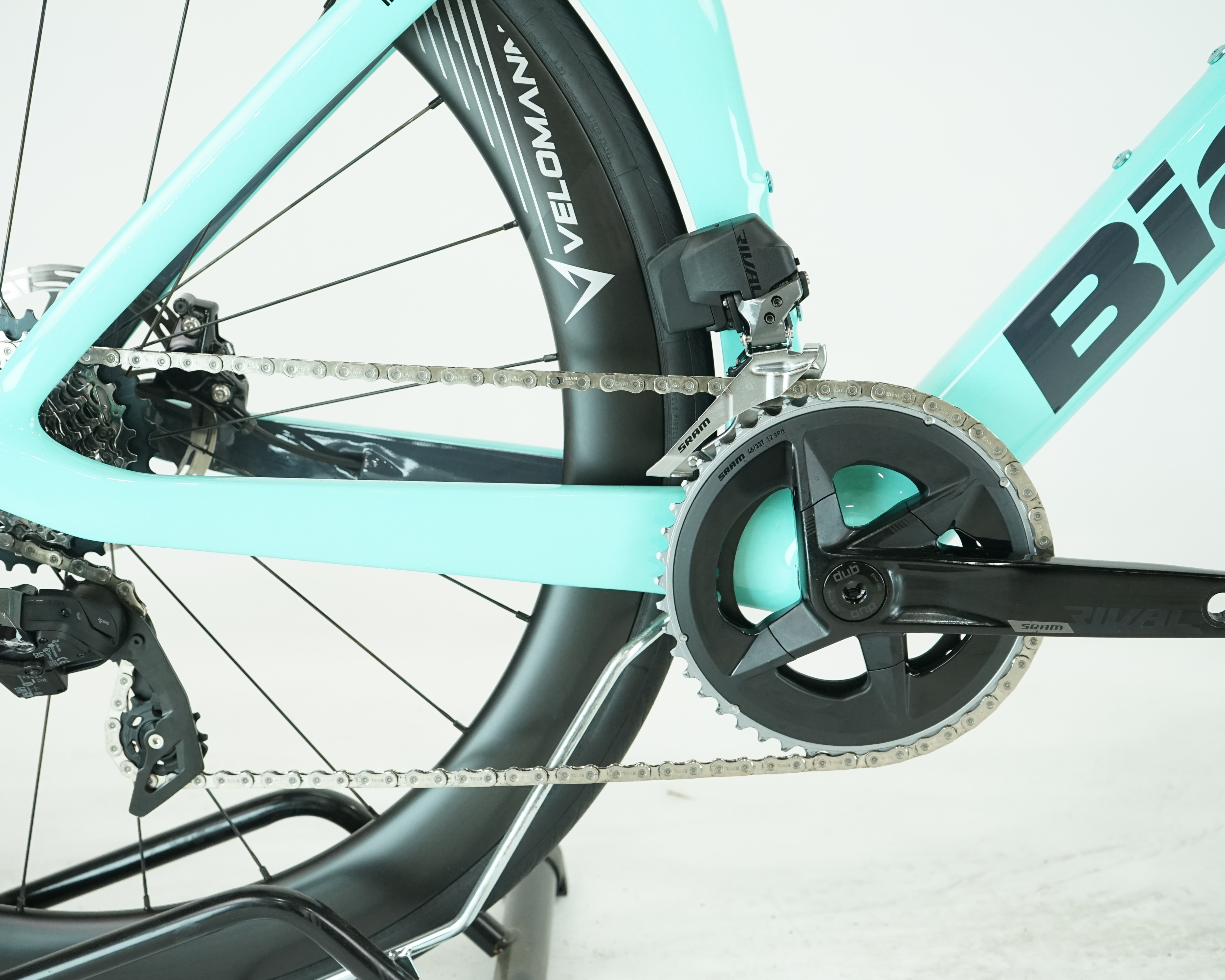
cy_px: 490
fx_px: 1813
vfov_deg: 30.3
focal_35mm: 50
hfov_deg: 37.3
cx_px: 554
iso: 1600
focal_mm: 44
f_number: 5.6
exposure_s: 1/200
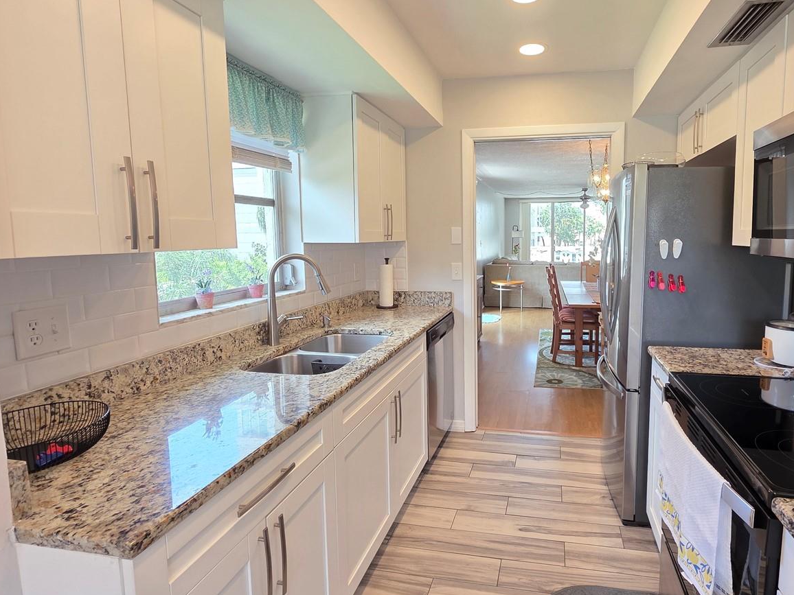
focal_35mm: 18
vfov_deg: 71.5
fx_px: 413
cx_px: 476
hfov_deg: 86.7
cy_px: 279
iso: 125
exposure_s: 1/120
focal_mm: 2.2
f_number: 1.9
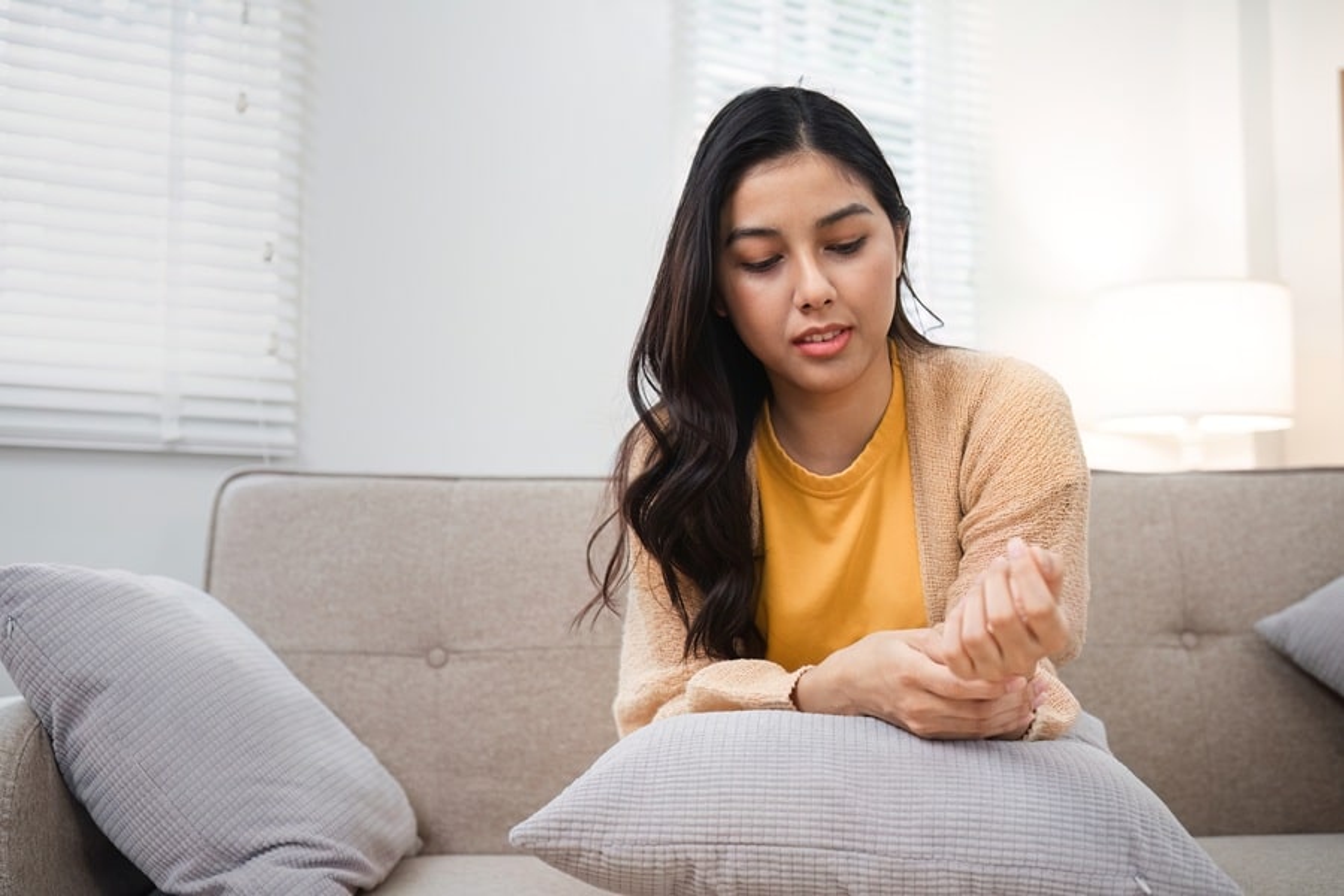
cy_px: 448
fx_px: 1531
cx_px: 672
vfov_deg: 32.6
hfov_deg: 47.4
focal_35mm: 41
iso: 500
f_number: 2
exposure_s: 1/200
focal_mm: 27
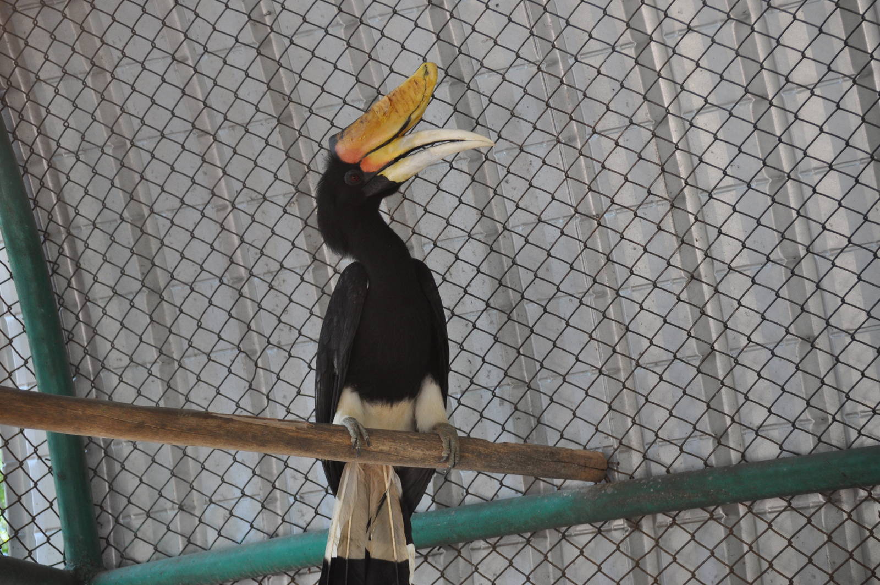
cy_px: 292
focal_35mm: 188
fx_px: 4578
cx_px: 440
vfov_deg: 7.3
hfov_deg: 11.0
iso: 720
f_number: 5.6
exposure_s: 1/60
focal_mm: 125
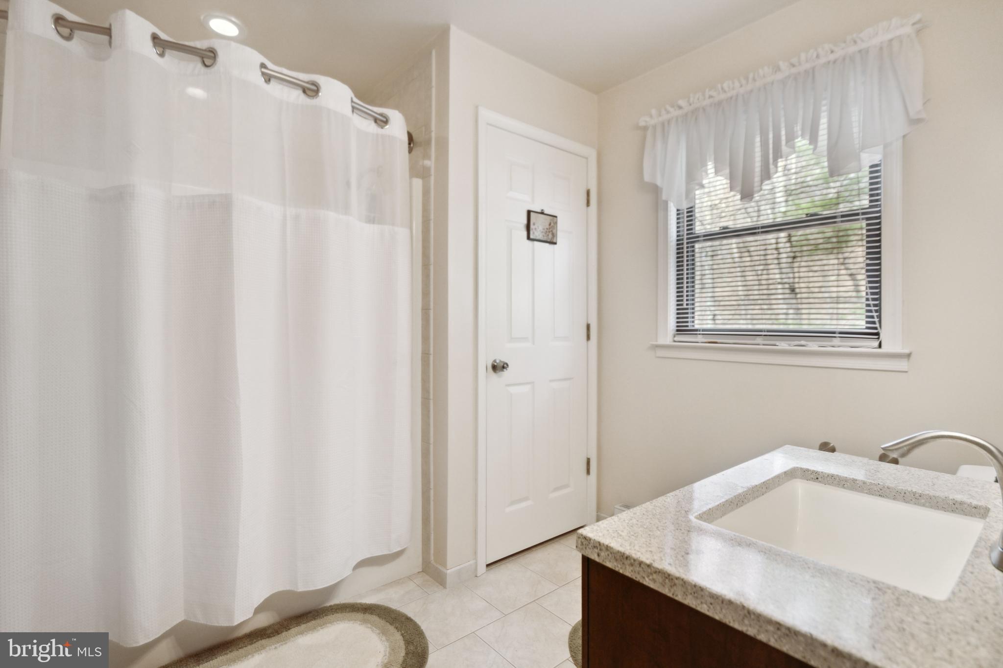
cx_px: 502
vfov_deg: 73.7
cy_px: 334
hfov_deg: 96.7
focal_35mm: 16
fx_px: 446
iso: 320
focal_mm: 16
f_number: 4
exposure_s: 1/400
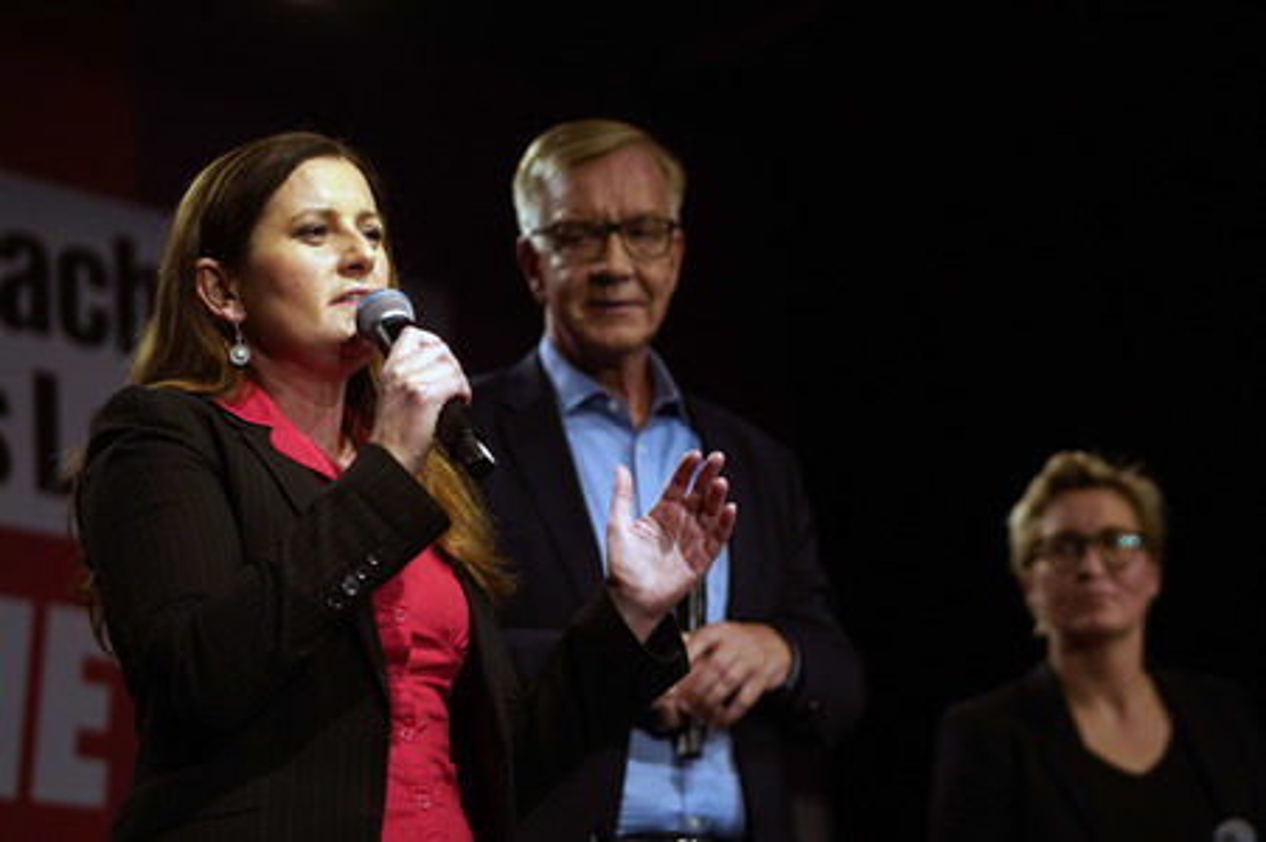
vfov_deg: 16.0
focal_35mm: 85
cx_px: 633
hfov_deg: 23.9
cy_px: 421
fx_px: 2987
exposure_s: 1/2000
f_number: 2.8
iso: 2000
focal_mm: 85
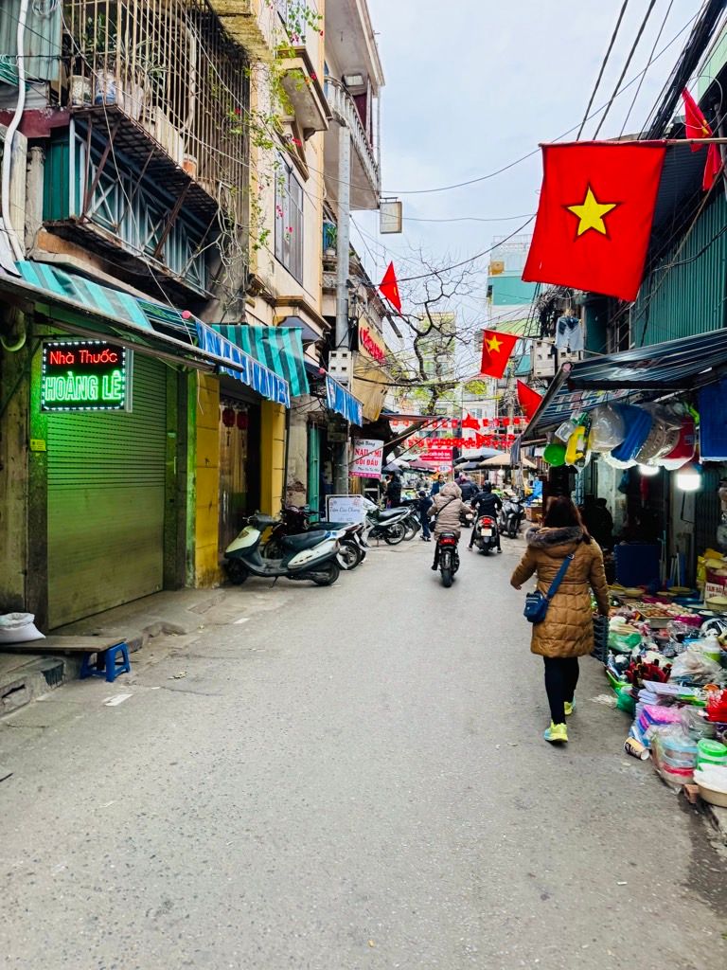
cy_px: 485
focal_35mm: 24
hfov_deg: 56.8
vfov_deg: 71.6
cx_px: 364
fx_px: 672
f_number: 1.78
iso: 80
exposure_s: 1/121
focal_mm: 6.76
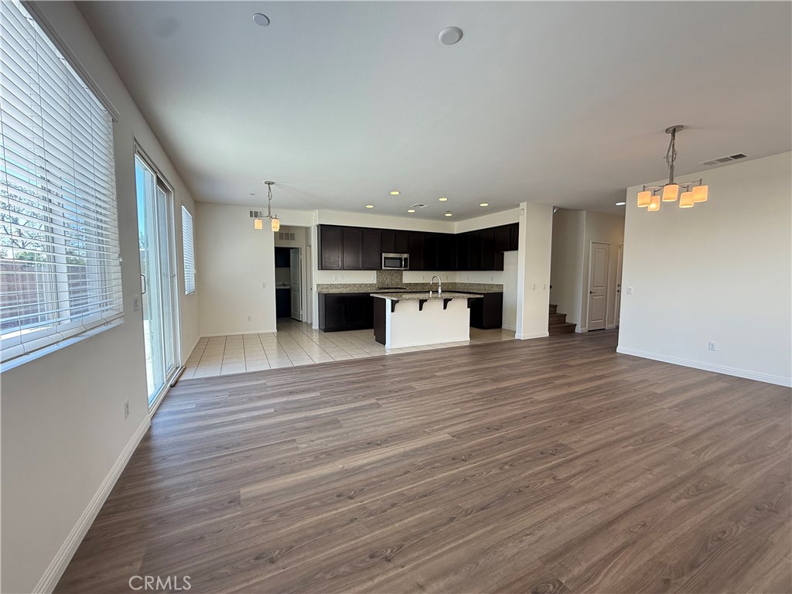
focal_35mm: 14
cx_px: 396
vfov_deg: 85.7
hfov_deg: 102.1
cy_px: 297
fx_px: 320
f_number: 2.2
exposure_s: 1/120
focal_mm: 2.22
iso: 125
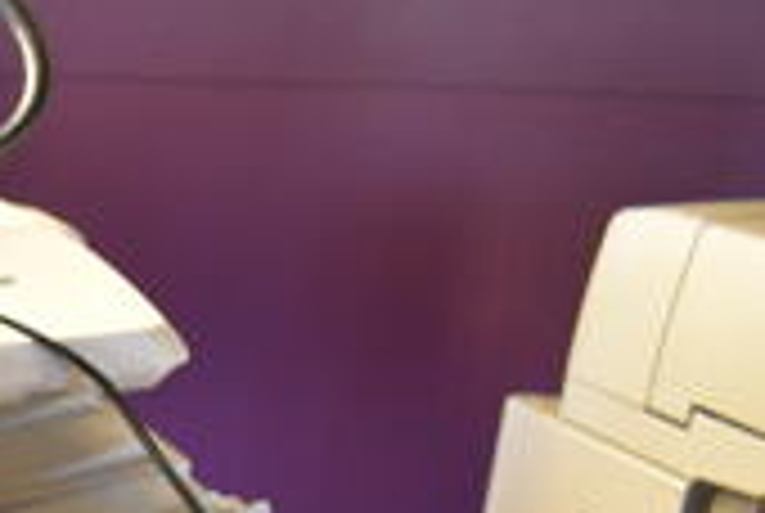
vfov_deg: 13.3
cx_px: -576
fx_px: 2065
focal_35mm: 97
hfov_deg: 17.4
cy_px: 796
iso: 2000
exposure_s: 1/125
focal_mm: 18
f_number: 3.5
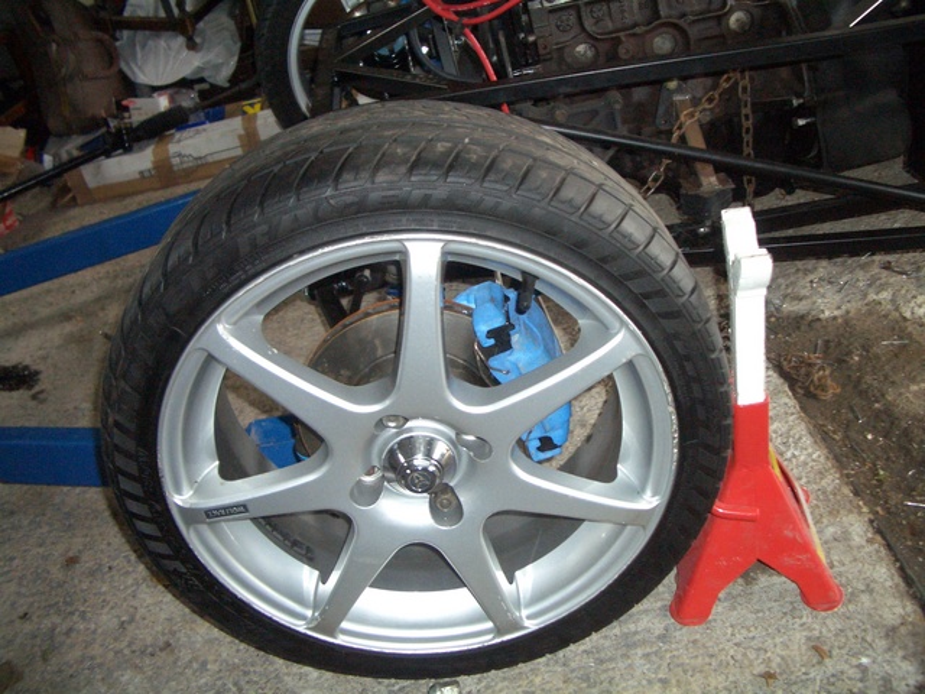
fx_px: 935
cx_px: 462
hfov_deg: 52.6
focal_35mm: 35
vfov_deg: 40.7
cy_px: 347
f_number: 2.6
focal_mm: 5.8
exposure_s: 1/60
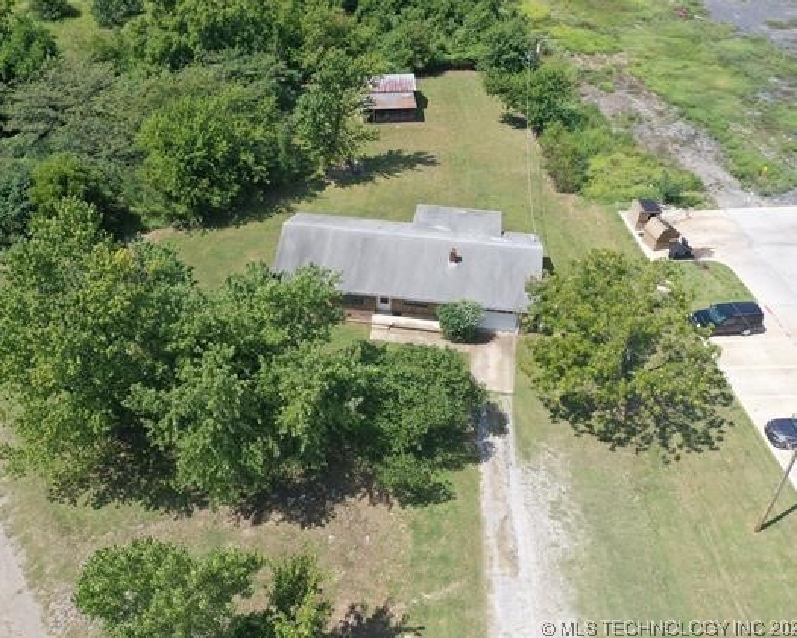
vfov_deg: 45.8
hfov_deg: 55.4
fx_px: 755
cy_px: 322
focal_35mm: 32
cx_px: 329
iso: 100
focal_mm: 10.26
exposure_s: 1/320
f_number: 5.6
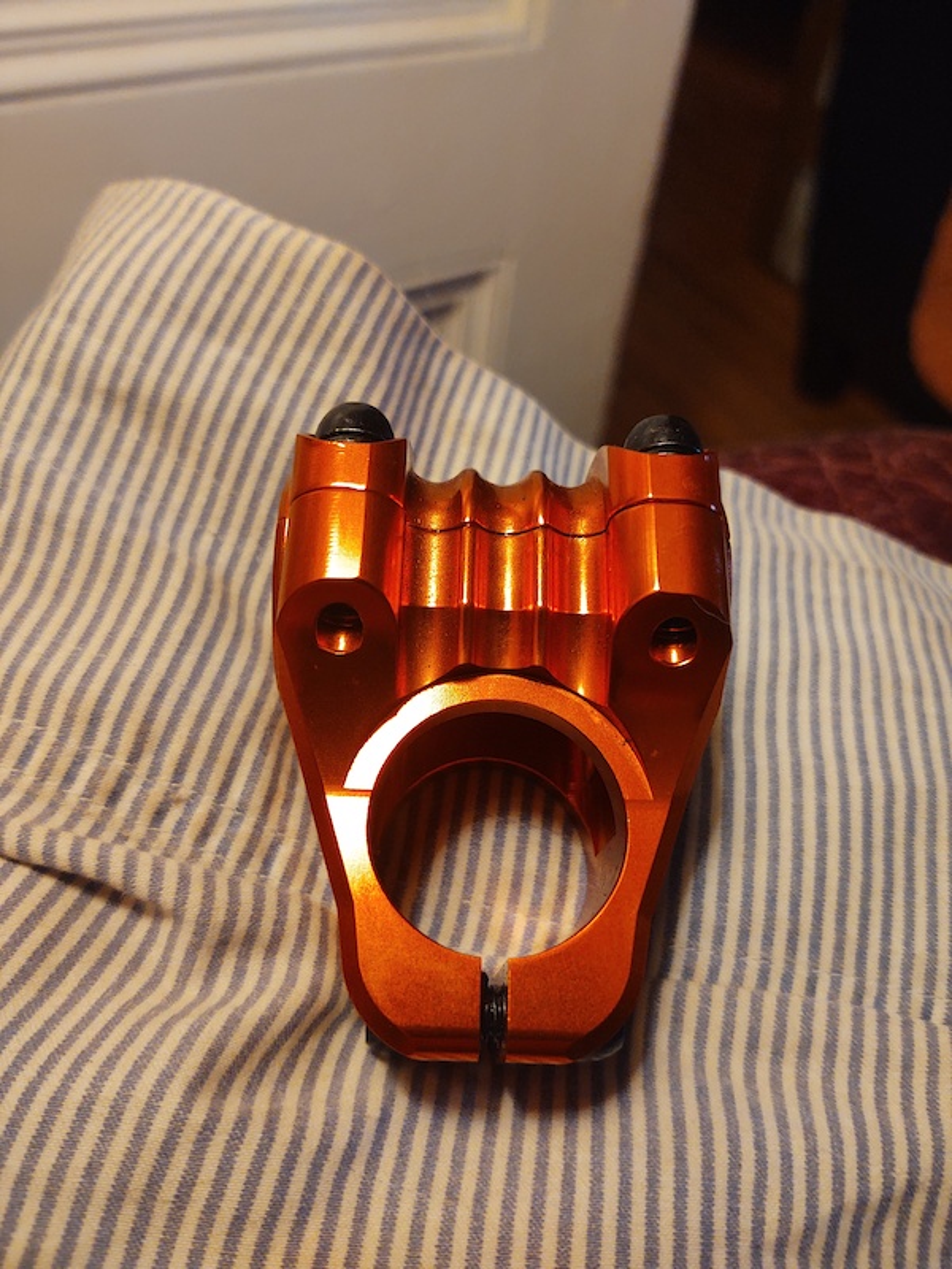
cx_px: 476
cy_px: 634
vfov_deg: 65.3
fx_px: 990
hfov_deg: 51.4
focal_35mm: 27
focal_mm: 4.75
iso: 328
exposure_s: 1/60
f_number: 1.7
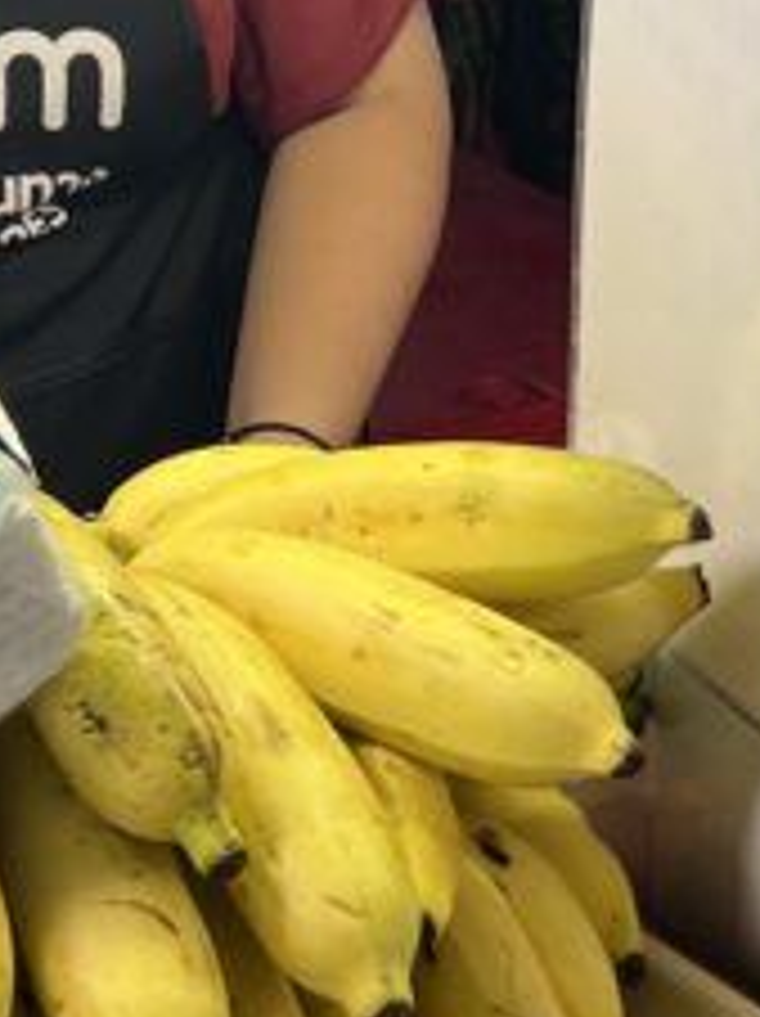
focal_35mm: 118
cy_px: 562
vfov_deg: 16.7
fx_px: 3461
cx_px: 1106
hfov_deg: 12.0
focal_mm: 5.7
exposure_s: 1/100
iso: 50
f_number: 1.5
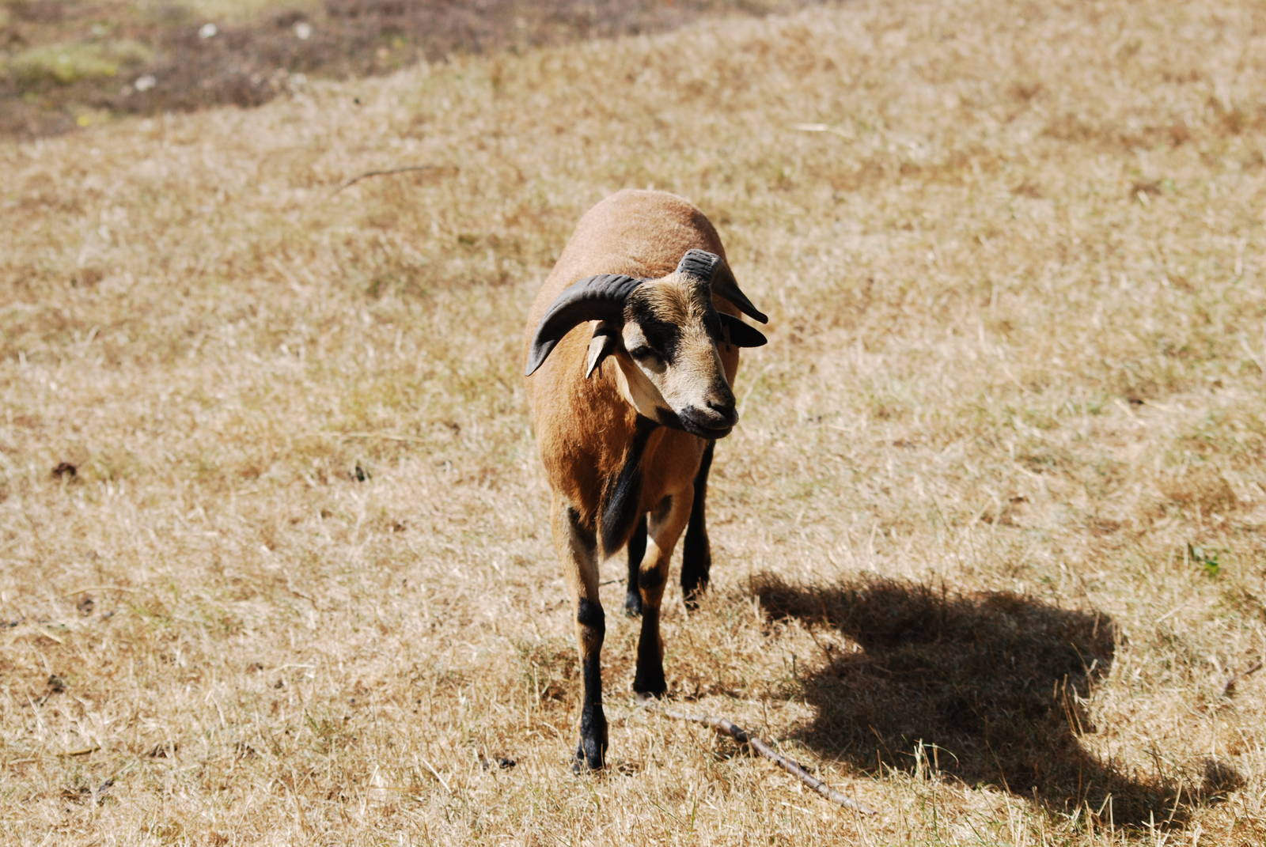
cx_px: 633
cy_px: 424
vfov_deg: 13.1
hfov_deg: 19.4
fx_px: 3697
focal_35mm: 105
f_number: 5.6
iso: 140
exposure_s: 1/500
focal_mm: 70
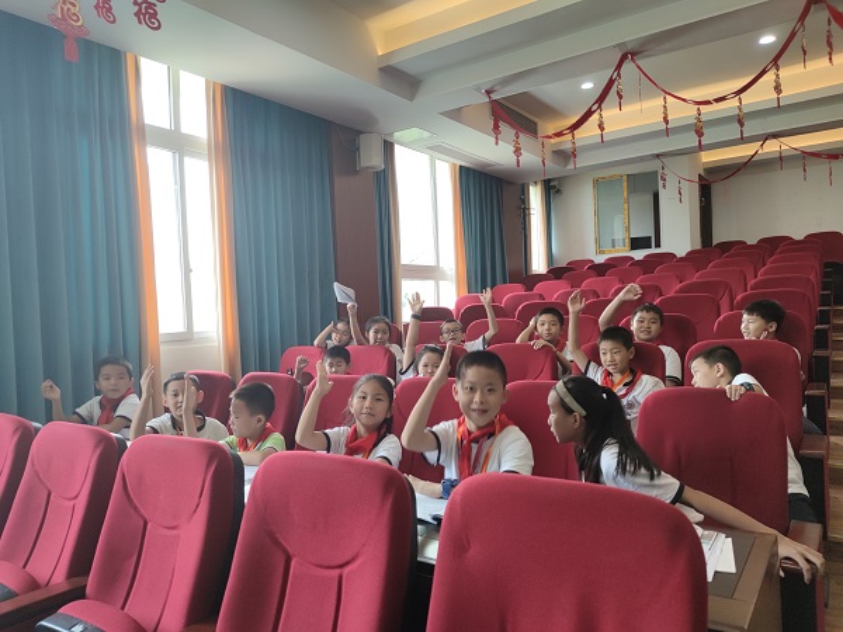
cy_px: 316
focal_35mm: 24
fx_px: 584
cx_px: 422
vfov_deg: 56.8
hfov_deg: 71.6
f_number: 1.69
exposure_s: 1/100
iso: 87
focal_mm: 6.72
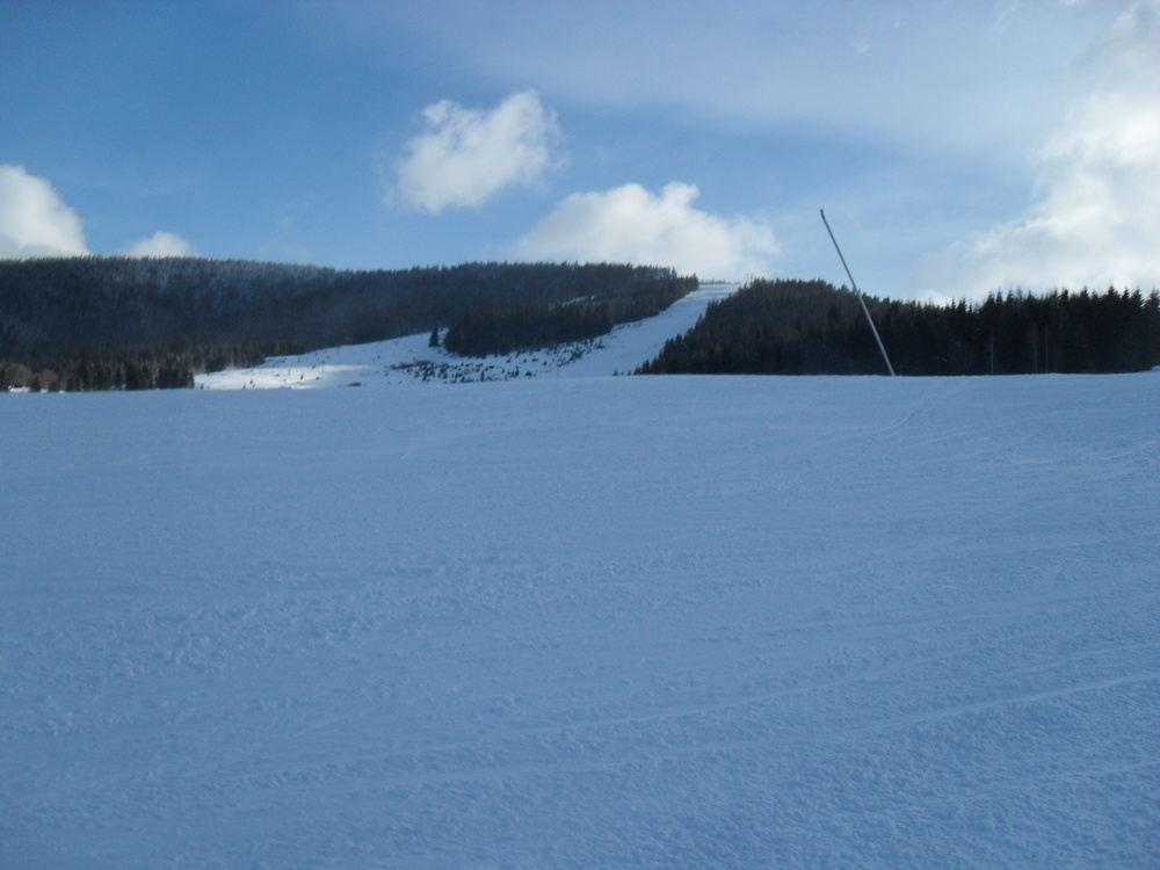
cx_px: 580
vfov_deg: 40.7
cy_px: 435
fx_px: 1173
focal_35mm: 35
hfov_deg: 52.6
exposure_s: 1/250
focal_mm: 6.2
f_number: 8.9
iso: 100
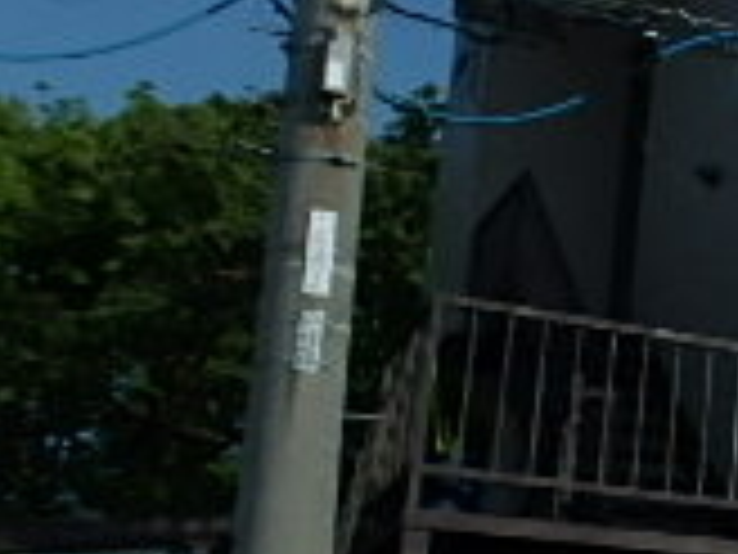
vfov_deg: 18.0
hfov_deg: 18.9
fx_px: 1748
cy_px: 320
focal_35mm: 82
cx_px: 1287
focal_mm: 3.7
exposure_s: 1/1000
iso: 125
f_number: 6
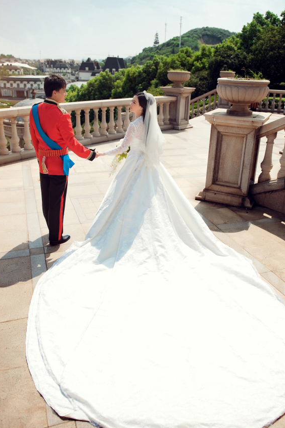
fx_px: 345
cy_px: 200
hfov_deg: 44.9
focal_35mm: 29
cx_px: 143
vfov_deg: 63.6
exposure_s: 1/3200
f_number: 3.5
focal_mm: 24
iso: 250
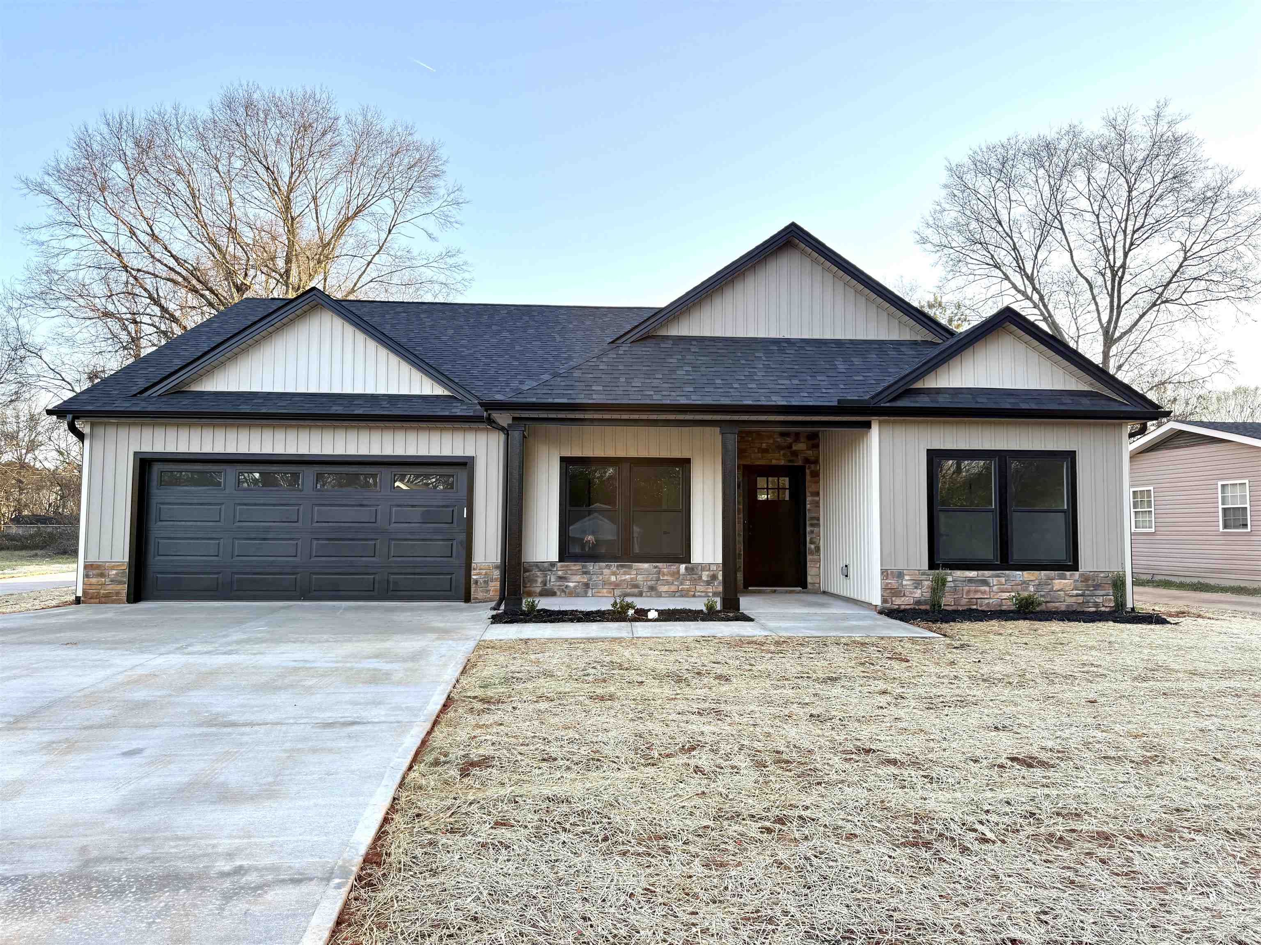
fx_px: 874
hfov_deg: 71.6
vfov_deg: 56.8
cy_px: 472
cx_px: 630
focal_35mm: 24
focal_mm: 6.76
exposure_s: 1/387
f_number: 1.78
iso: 100
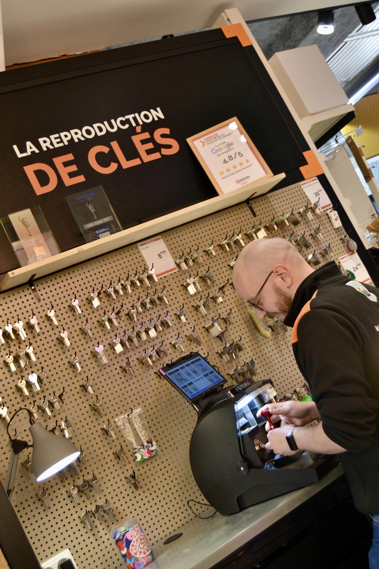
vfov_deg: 46.4
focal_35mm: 42
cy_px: 284
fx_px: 663
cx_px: 190
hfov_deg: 31.9
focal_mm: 28
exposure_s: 1/60
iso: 450
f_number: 4
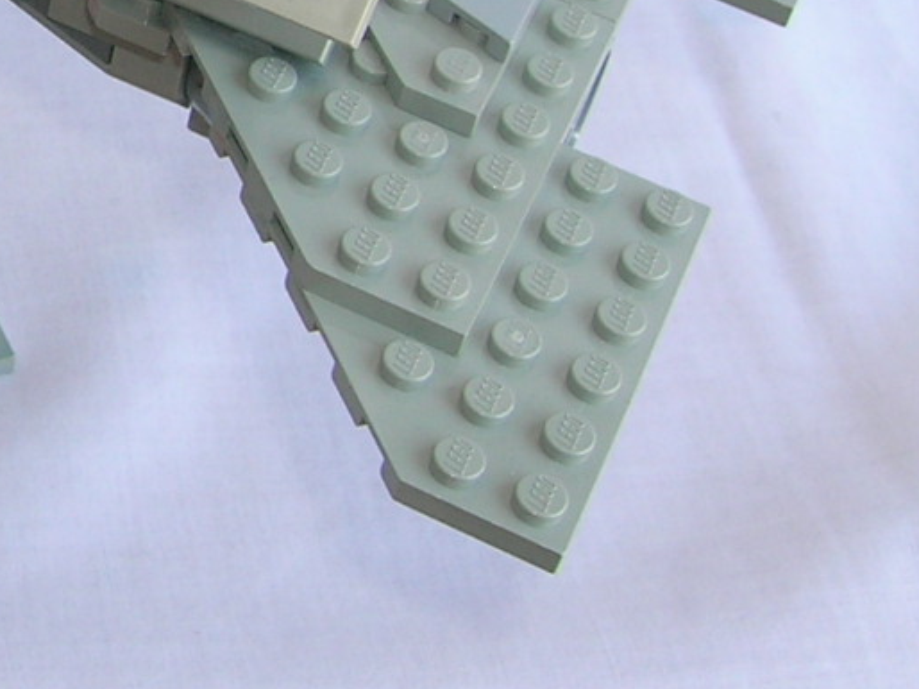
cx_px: -381
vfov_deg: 13.2
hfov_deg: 16.7
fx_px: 2892
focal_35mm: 109
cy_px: -113
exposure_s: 1/34.8
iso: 50
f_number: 4.9
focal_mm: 5.8
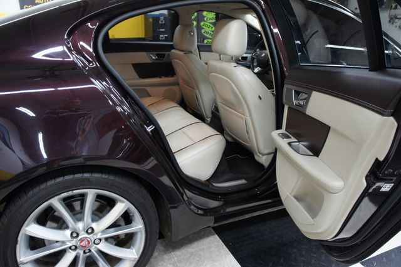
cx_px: 200
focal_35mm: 27
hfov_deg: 67.4
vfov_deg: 47.9
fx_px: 301
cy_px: 134
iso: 800
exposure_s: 1/30
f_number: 3.5
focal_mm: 18
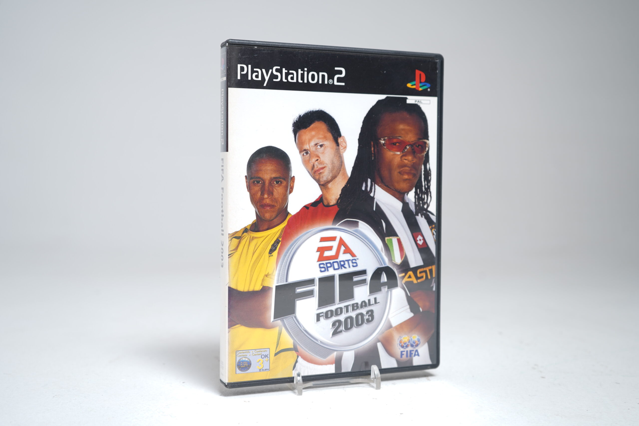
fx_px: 745
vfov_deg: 31.9
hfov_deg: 46.4
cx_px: 320
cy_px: 213
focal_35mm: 42
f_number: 5.6
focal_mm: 42
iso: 64
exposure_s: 1/3
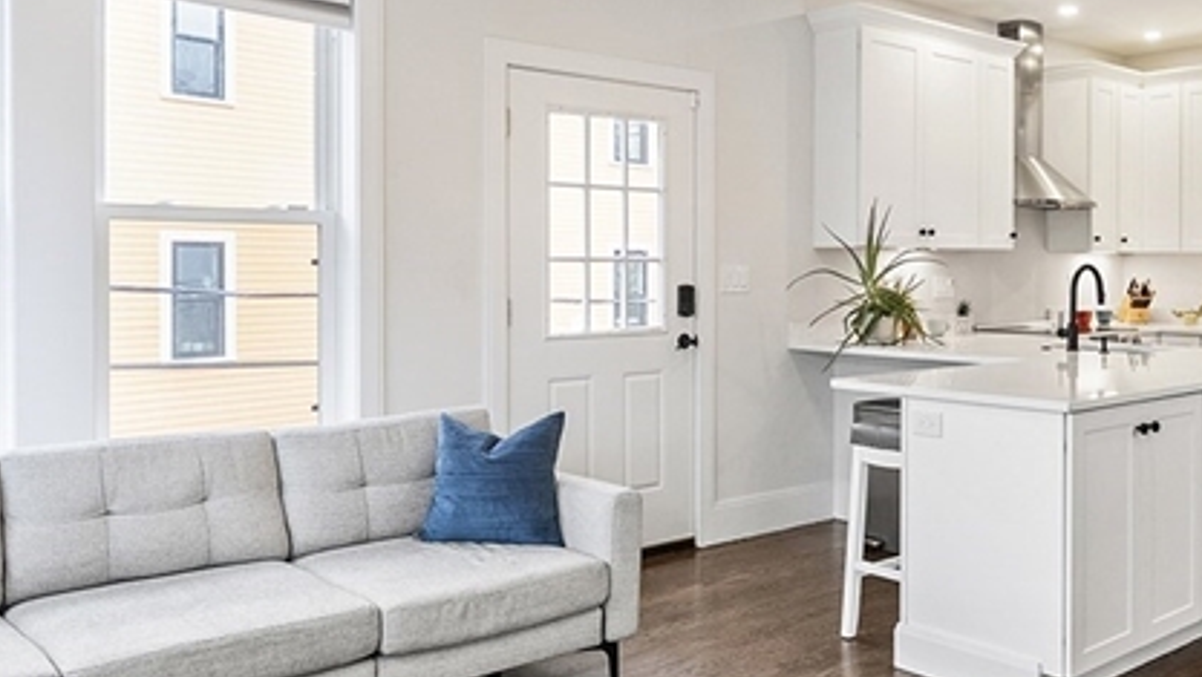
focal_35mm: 36
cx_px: 931
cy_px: 271
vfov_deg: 32.8
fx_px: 1148
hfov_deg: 52.3
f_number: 8
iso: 800
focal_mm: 14
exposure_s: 1/20
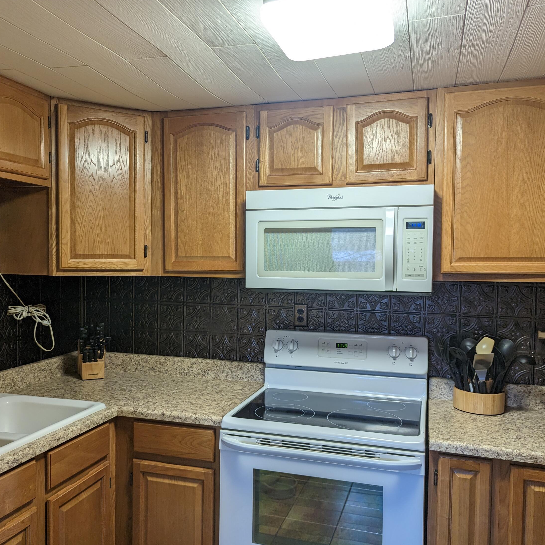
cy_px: 277
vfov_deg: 55.6
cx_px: 266
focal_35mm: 29
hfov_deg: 55.6
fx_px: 517
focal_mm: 6.81
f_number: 1.85
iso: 45
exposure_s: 1/30
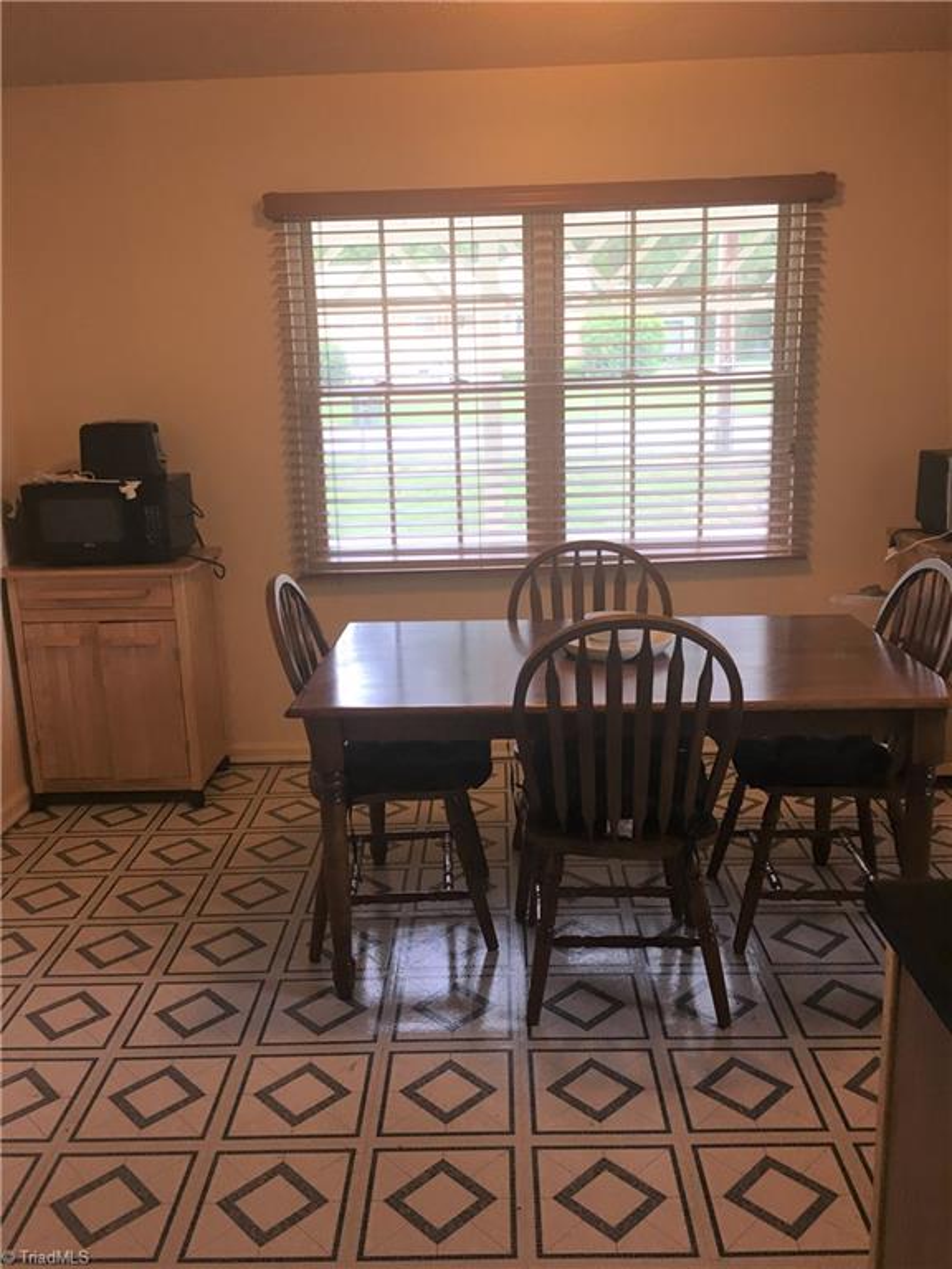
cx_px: 476
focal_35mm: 29
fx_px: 1063
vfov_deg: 61.7
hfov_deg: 48.2
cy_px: 634
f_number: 2.2
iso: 25
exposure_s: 1/30
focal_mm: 4.15
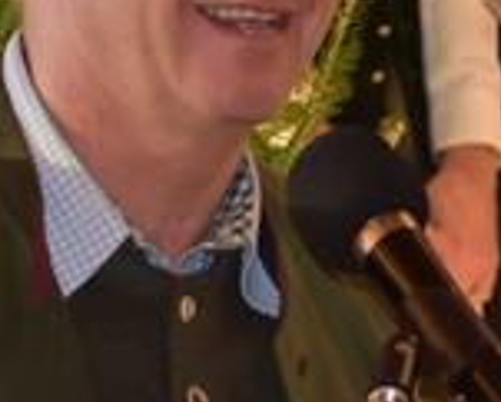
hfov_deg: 3.7
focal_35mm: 523
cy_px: 332
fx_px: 7760
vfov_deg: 3.0
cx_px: 421
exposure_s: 1/60
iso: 720
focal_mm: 70
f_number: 5
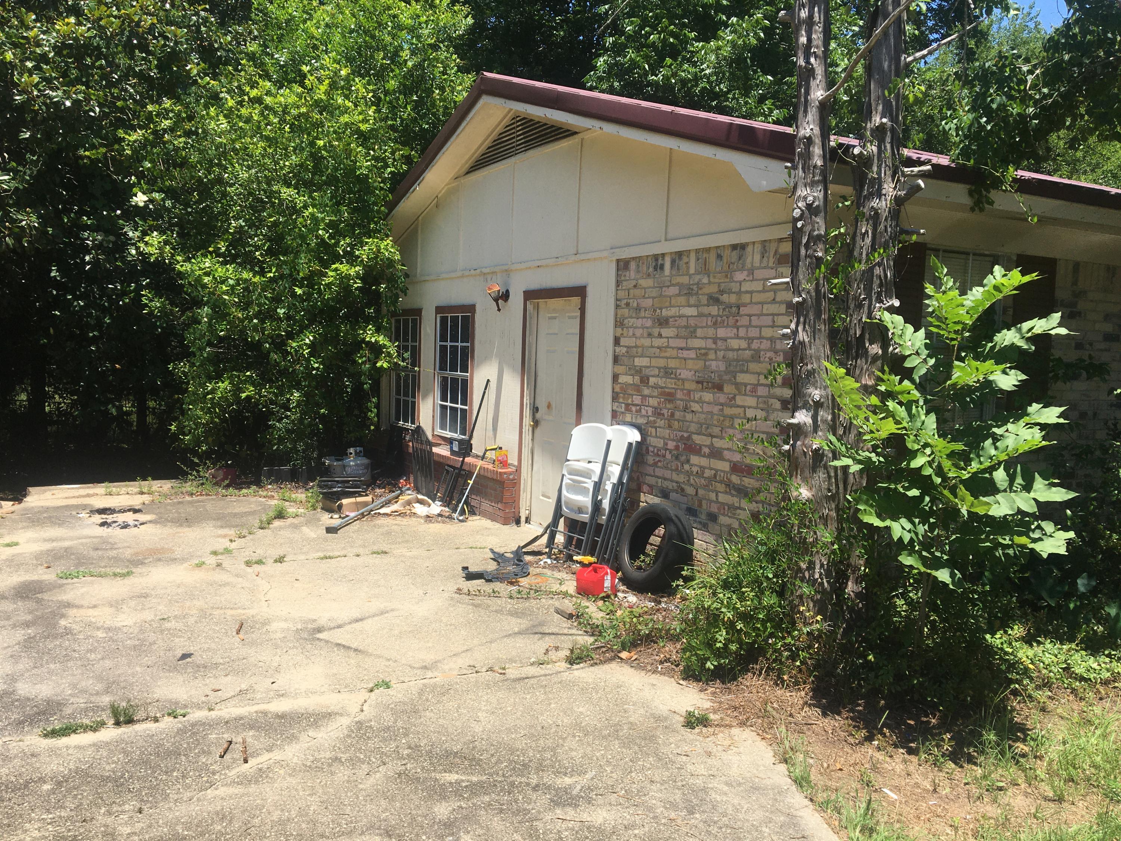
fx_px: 939
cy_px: 420
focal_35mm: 29
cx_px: 560
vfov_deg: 48.2
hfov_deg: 61.7
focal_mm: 4.15
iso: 25
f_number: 2.2
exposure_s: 1/1350
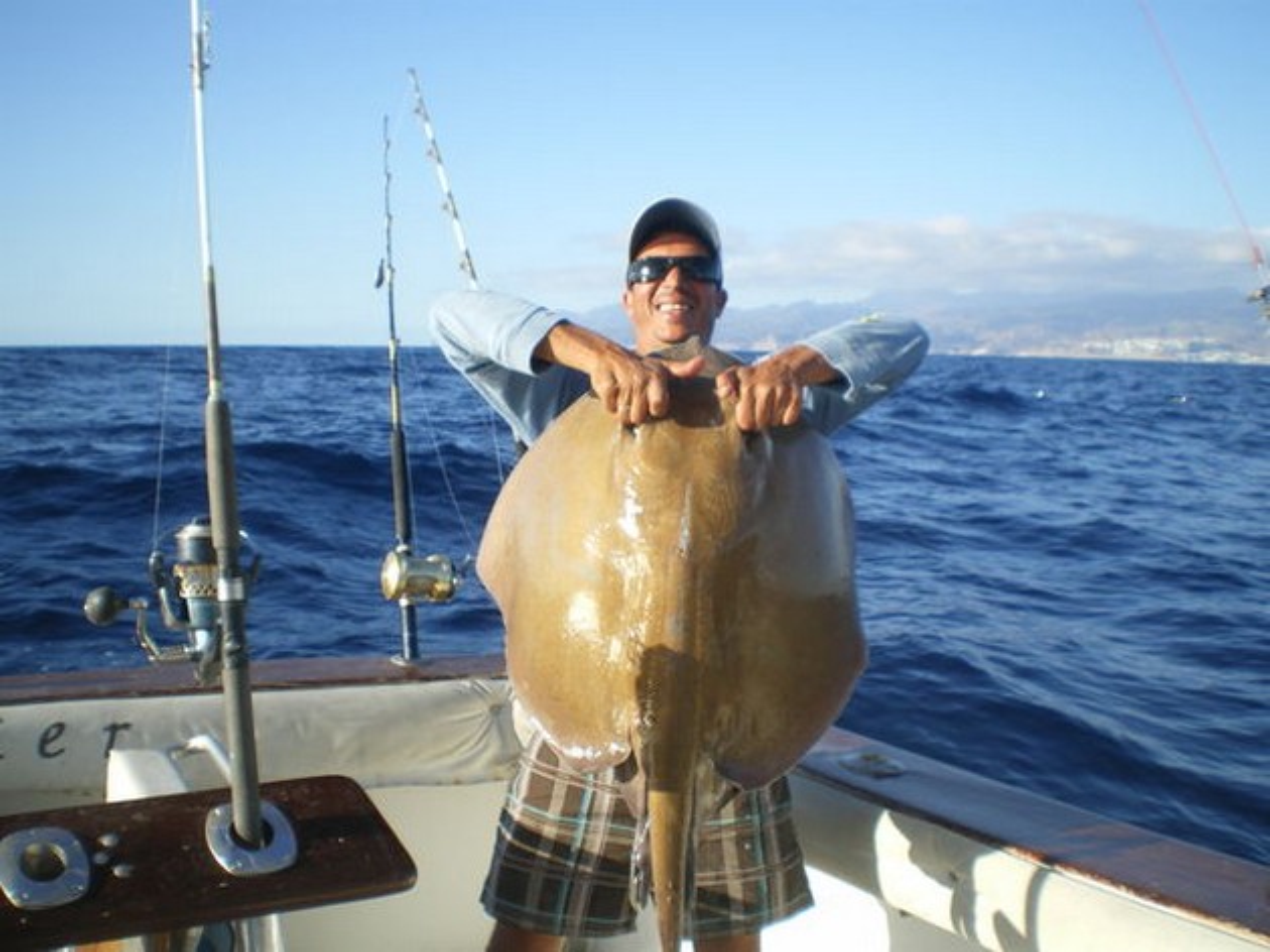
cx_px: 635
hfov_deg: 51.4
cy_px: 476
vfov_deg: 39.6
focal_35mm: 36
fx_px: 1320
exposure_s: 1/250
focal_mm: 6.3
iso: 50
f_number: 4.6
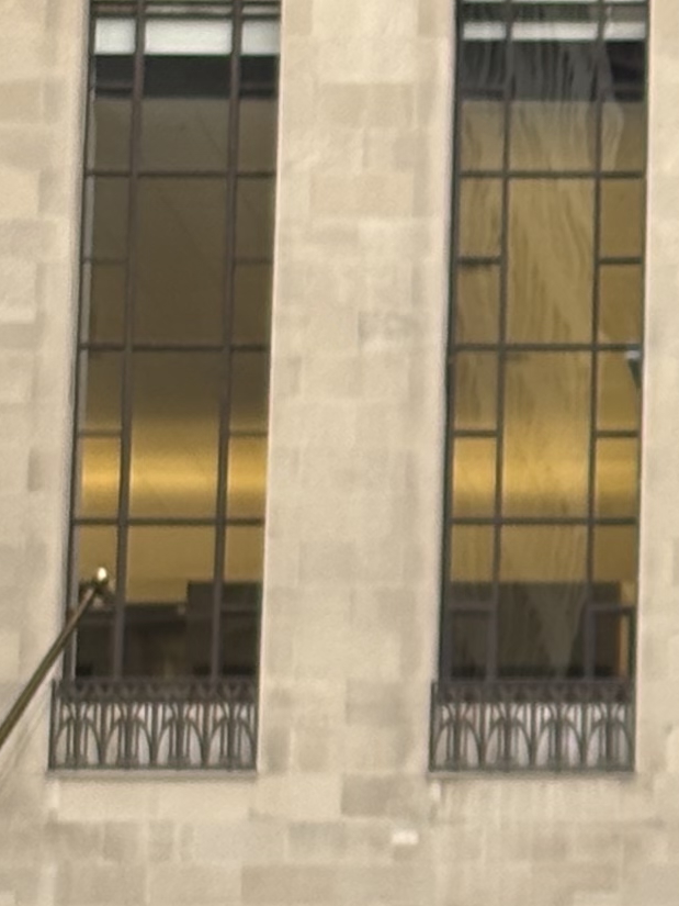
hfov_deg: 5.7
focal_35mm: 254
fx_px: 6641
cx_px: 1230
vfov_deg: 7.8
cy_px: 280
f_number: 1.6
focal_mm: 5.96
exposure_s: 1/199
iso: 32
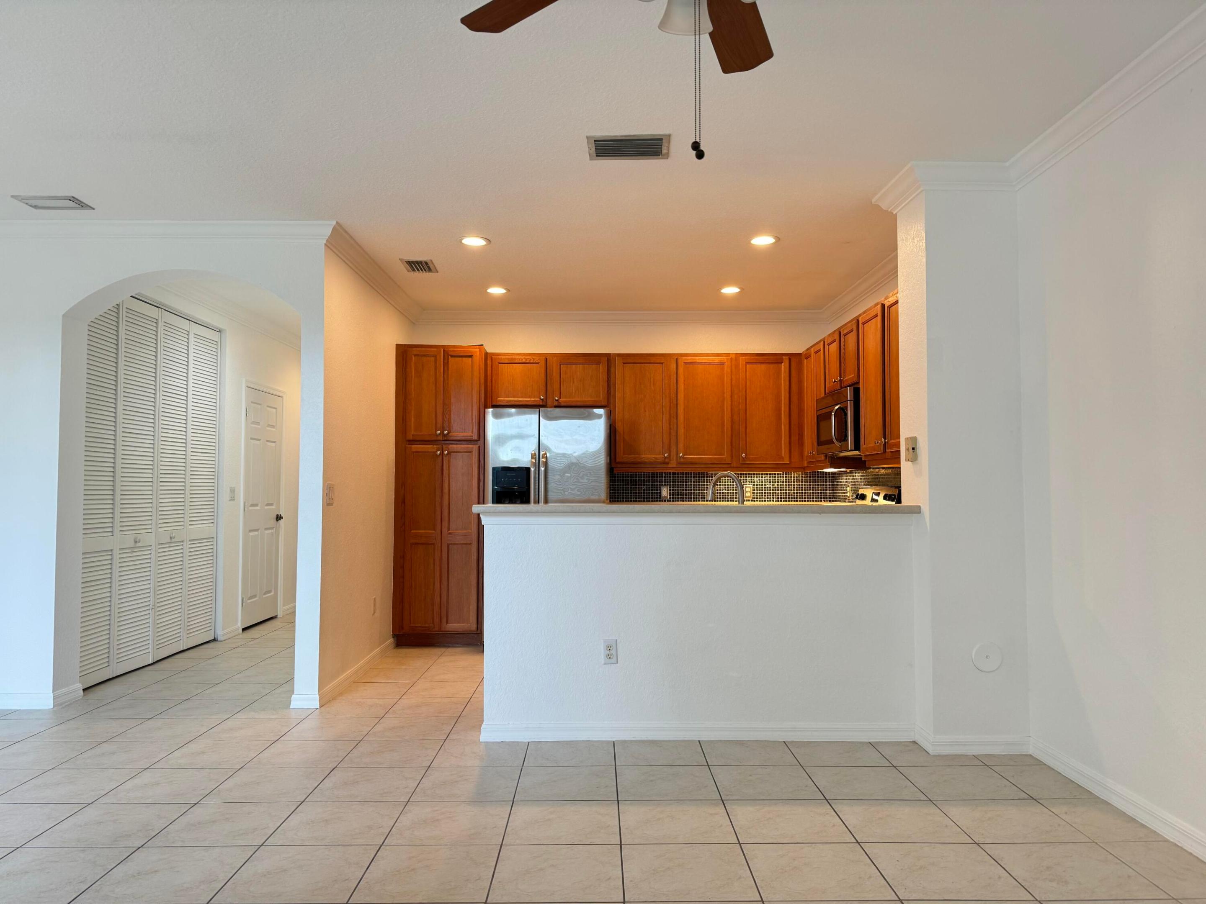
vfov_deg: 56.8
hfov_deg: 71.6
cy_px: 452
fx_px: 836
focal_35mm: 24
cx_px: 603
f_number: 1.78
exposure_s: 1/60
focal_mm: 6.86
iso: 160
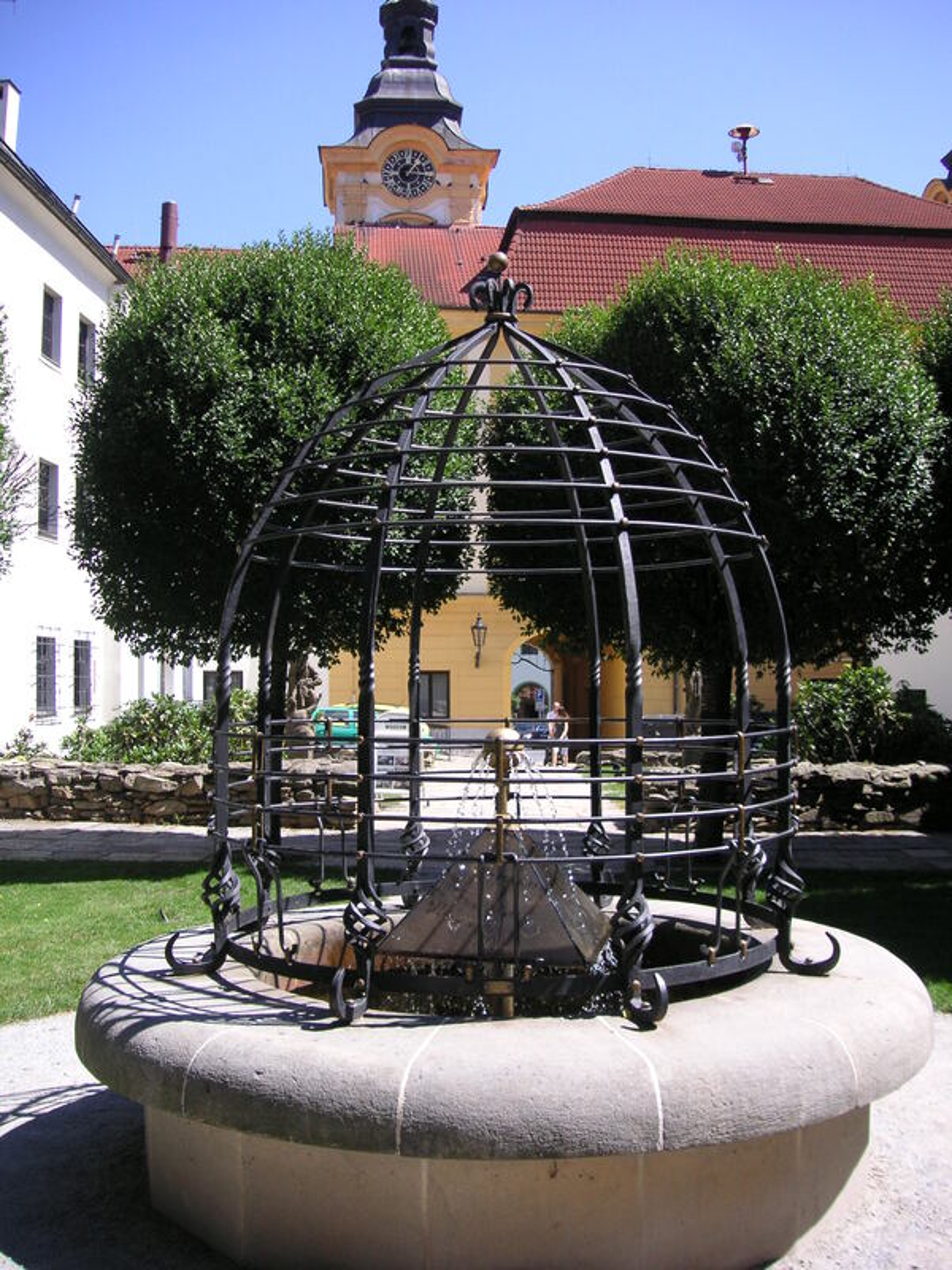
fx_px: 1357
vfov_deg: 50.1
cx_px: 476
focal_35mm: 37
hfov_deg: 38.7
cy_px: 635
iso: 50
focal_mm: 6.1
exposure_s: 1/750
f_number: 2.8
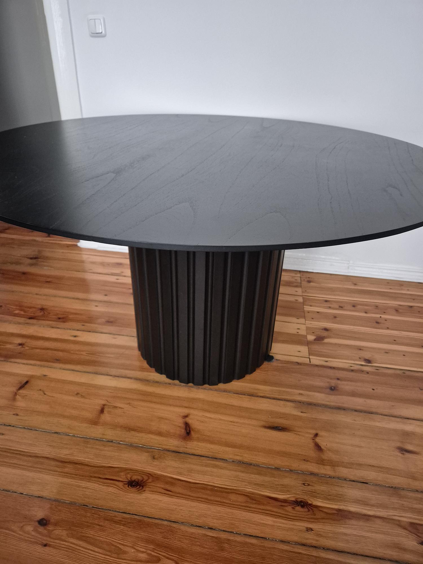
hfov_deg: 58.9
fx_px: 375
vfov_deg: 73.9
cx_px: 212
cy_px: 282
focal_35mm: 23
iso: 1250
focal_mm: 5.4
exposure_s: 1/50
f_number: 1.8
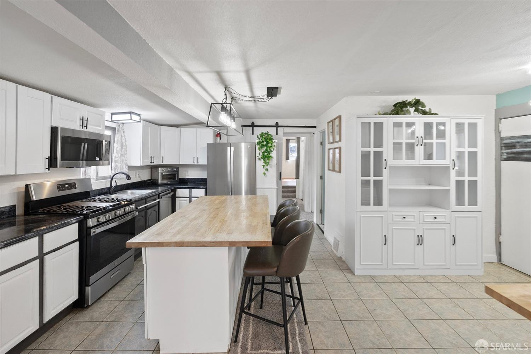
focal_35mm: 15
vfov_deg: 77.3
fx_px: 221
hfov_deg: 100.4
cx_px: 266
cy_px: 177
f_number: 8
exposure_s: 1/2.5
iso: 640
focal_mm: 15
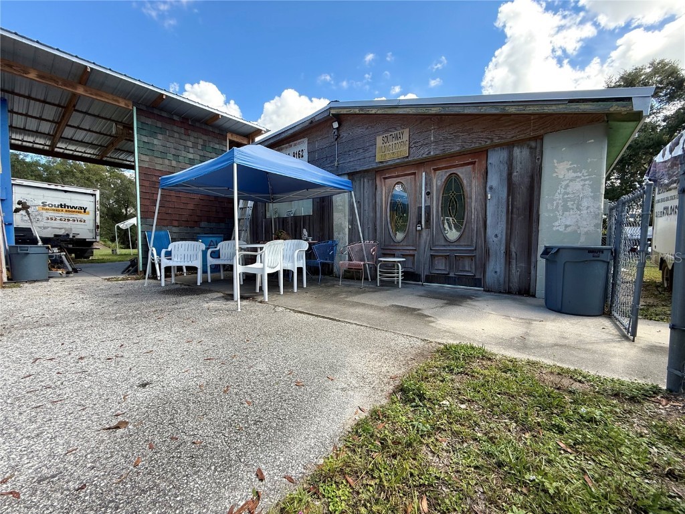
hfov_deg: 102.1
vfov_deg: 85.7
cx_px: 342
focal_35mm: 14
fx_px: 277
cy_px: 257
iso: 64
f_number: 2.2
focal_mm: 2.22
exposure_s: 1/363
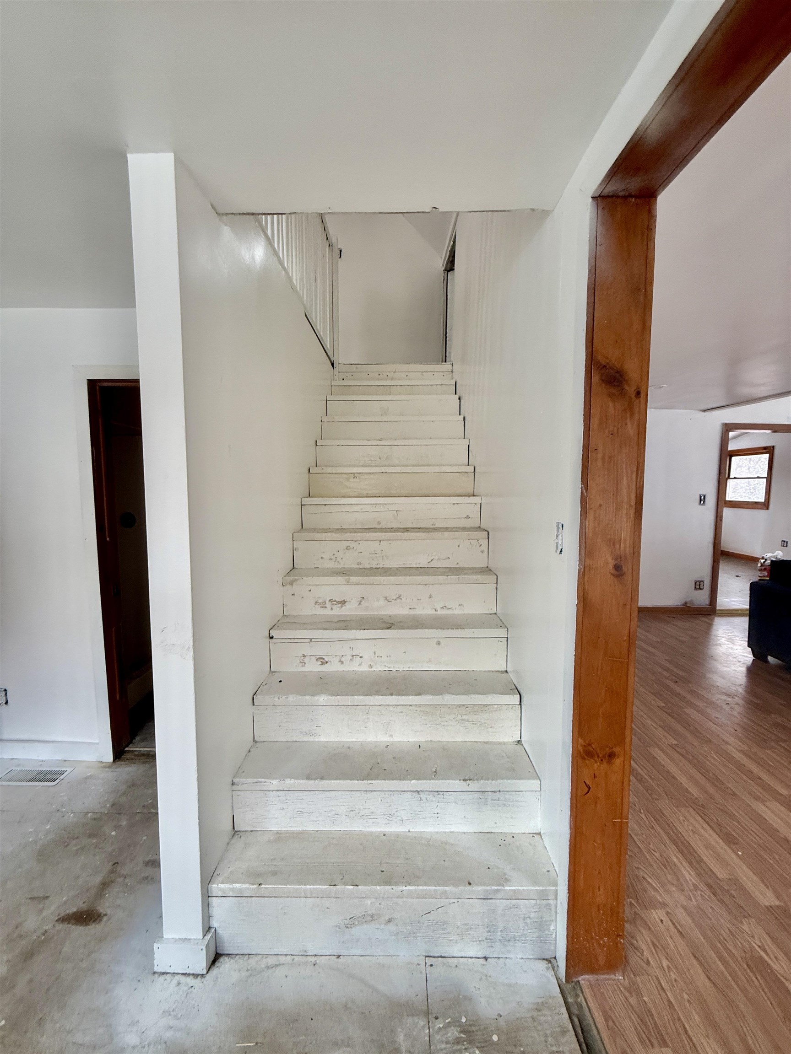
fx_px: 427
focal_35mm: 14
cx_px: 396
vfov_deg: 102.1
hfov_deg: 85.7
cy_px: 527
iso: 125
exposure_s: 1/99
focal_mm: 2.22
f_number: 2.2
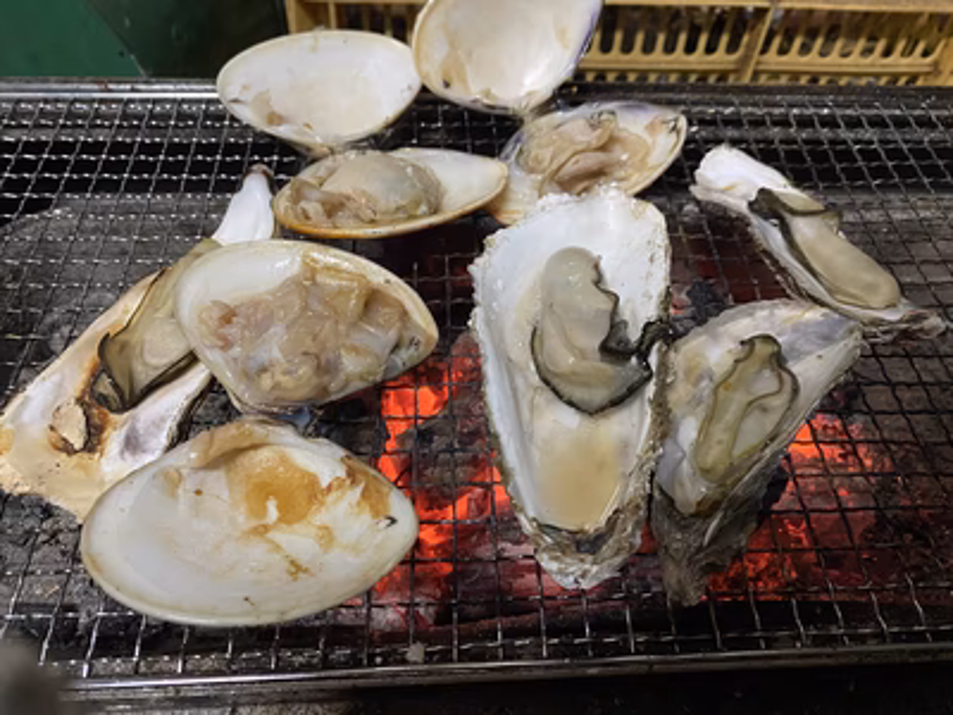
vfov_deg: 53.1
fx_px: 716
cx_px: 476
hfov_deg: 67.3
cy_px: 358
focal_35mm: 26
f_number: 1.8
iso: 500
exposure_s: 1/33
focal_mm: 4.25
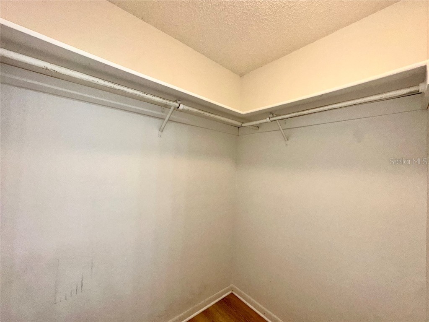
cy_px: 161
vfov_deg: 85.7
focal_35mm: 14
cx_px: 214
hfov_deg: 102.1
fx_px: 174
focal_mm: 2.22
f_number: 2.2
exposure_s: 1/120
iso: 100
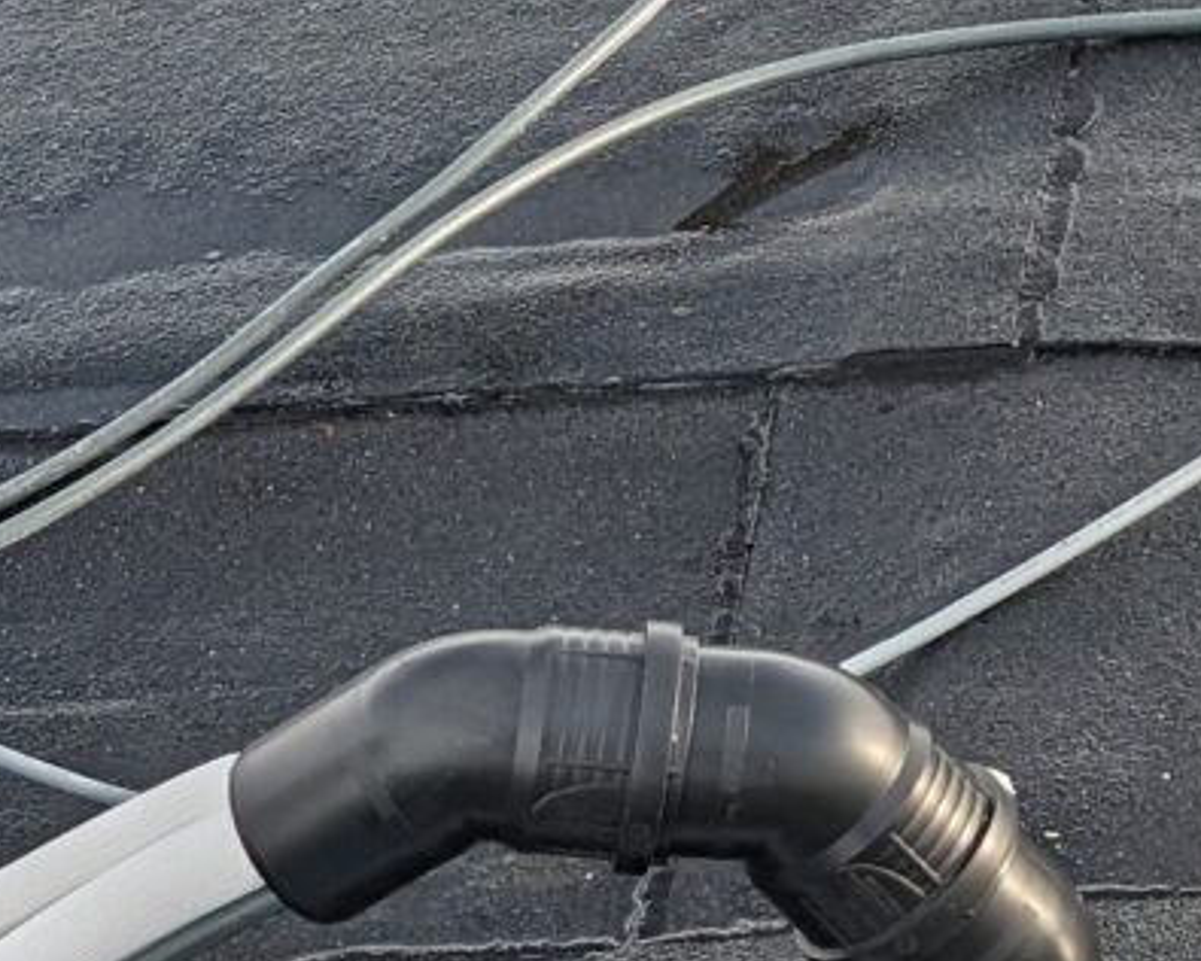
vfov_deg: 9.4
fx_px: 5403
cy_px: 2077
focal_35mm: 152
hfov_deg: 12.1
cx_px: -608
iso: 19
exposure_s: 1/274
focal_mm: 6.9
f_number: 1.68
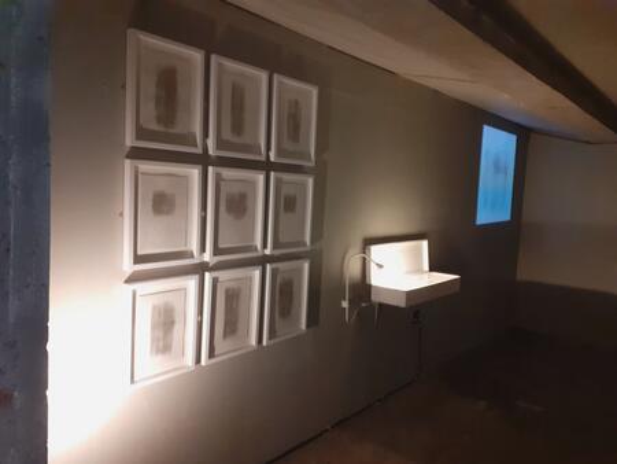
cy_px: 232
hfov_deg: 65.3
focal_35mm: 27
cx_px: 308
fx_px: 482
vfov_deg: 51.4
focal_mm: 3.6
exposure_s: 1/25
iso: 320
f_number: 1.9
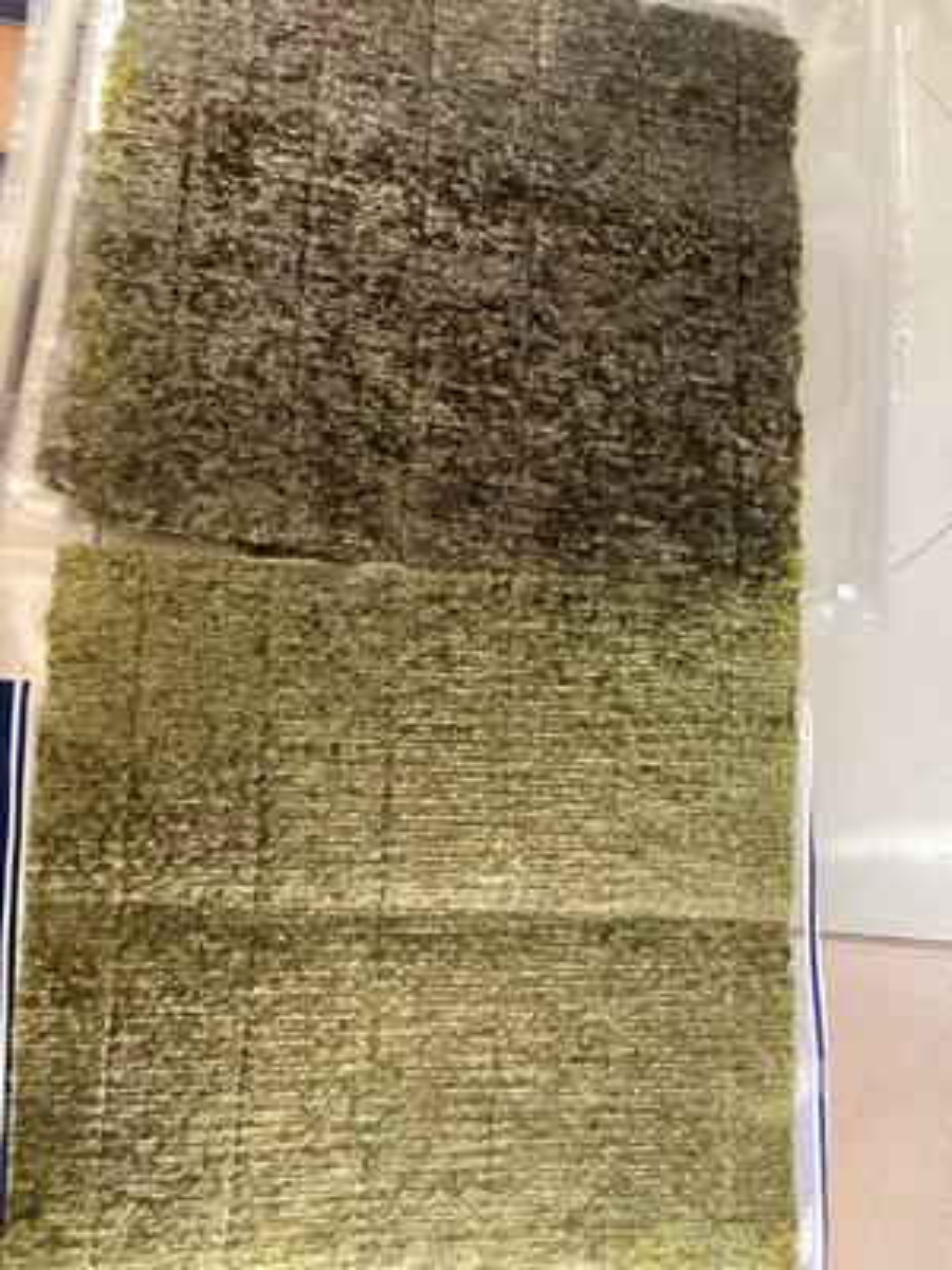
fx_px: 1137
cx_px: 476
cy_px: 635
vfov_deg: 58.4
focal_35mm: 31
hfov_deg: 45.4
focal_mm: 3.3
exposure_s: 1/40
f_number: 2.4
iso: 400
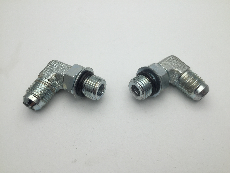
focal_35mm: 29
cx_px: 115
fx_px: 193
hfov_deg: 61.7
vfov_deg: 48.2
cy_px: 86
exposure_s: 1/363
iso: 32
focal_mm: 4.15
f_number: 2.2
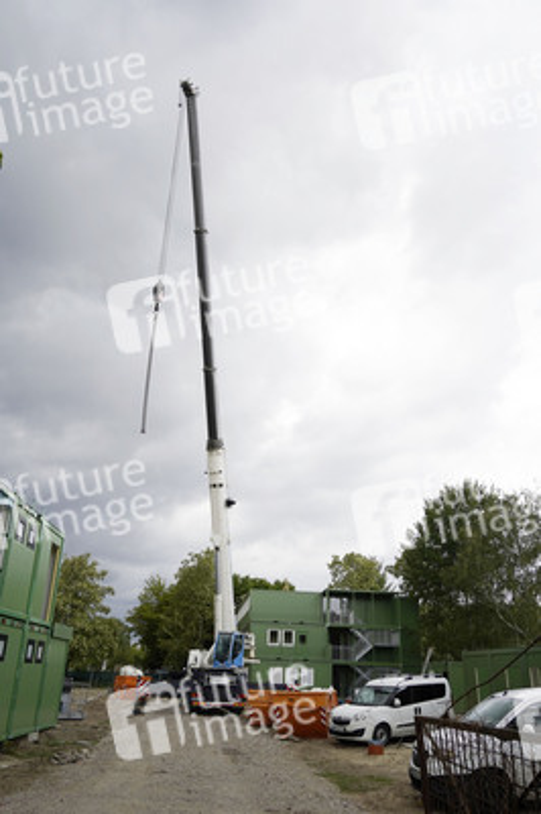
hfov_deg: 46.3
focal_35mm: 28
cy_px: 407
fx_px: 632
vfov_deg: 65.5
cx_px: 270
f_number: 6.3
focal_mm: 28
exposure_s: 1/800
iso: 320
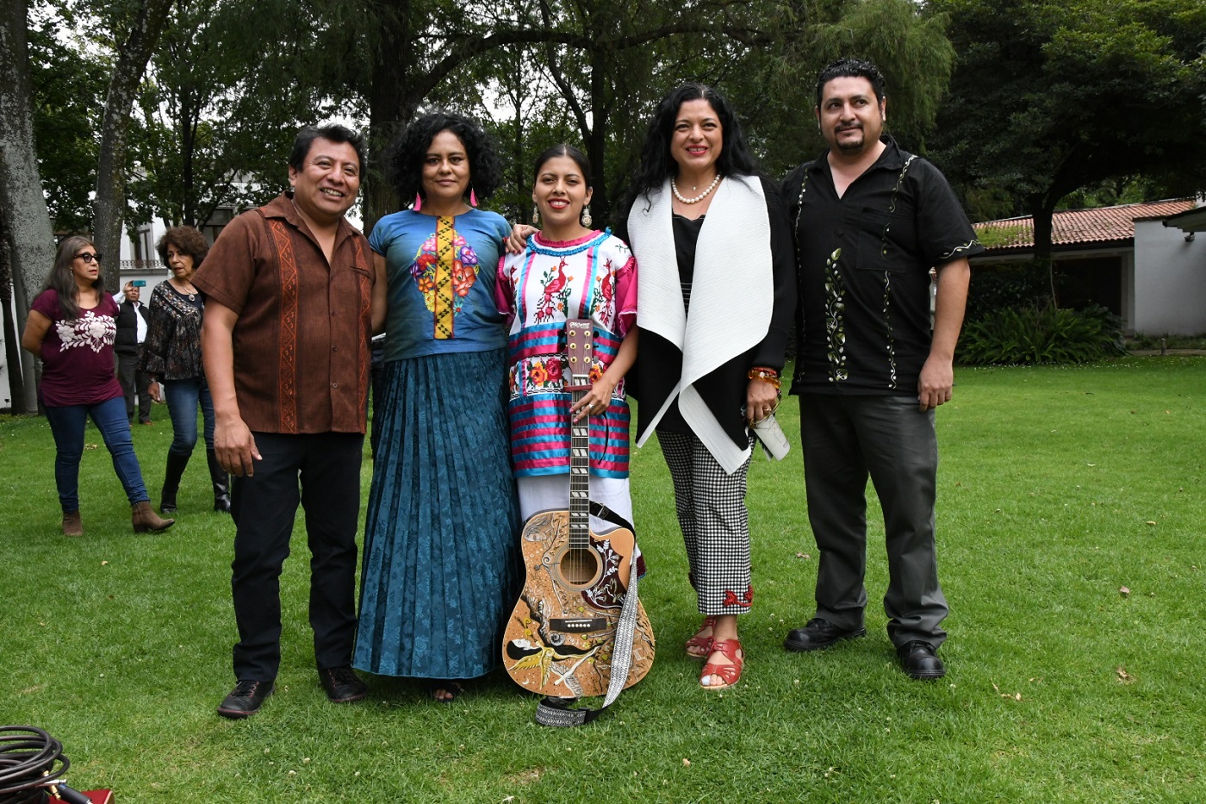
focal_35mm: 32
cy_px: 402
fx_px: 1055
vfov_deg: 41.7
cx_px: 603
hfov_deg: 59.5
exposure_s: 1/640
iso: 2000
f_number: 13
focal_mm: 21
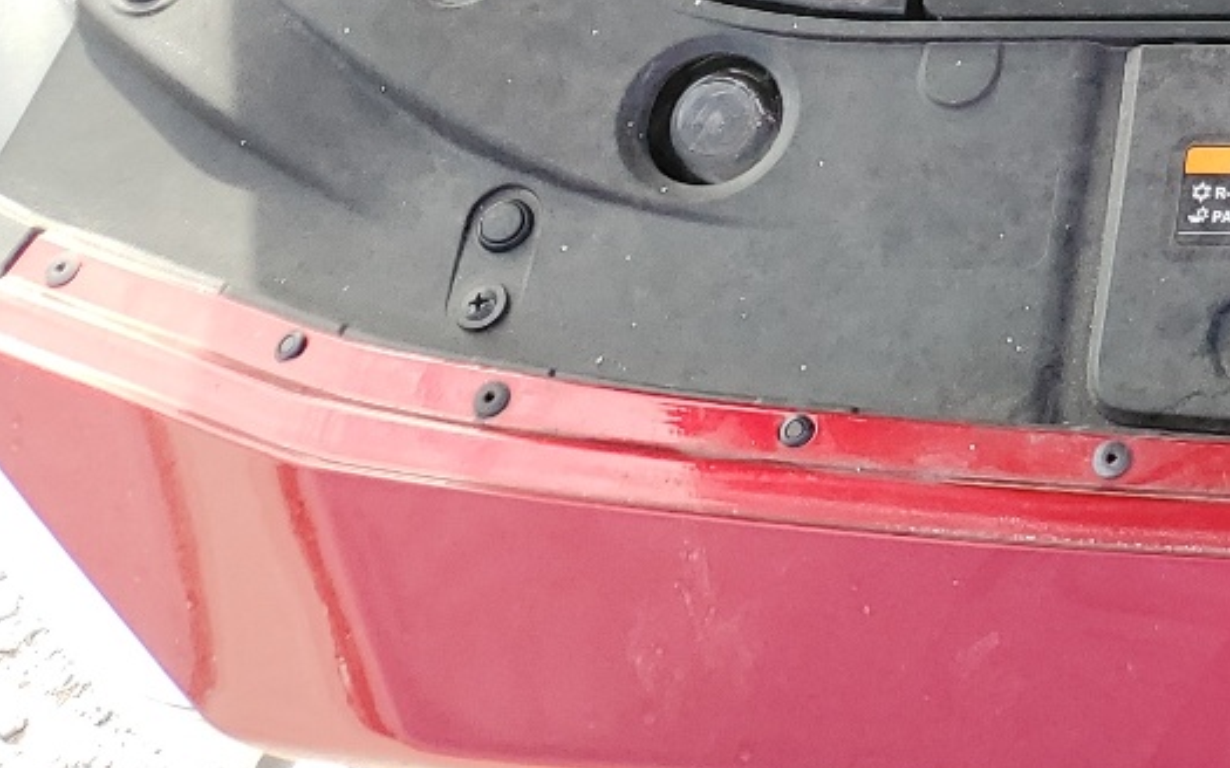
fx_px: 2816
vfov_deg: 14.0
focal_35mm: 84
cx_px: 1795
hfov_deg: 21.2
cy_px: -571
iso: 50
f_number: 1.5
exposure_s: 1/455
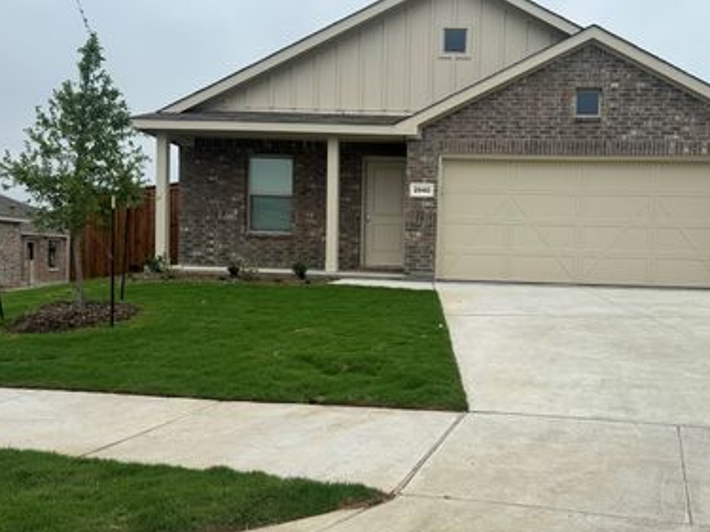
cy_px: 294
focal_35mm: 32
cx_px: 451
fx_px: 656
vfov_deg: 44.1
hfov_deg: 56.1
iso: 80
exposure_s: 1/3247
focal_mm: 6.76
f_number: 1.78
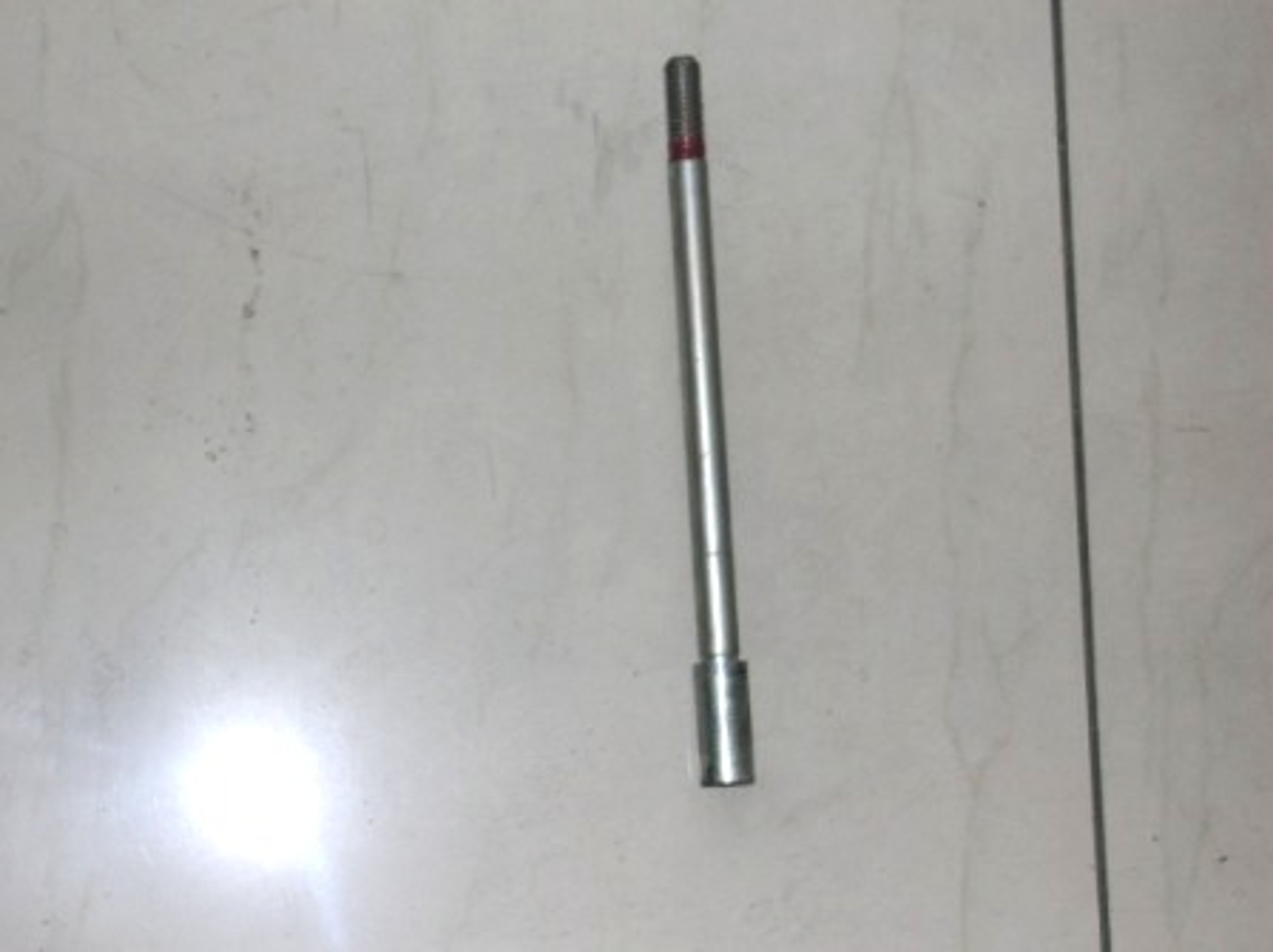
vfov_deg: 18.9
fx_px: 2865
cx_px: 636
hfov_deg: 25.0
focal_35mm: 78
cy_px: 476
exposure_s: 1/60.1
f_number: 4.1
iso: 50
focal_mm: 13
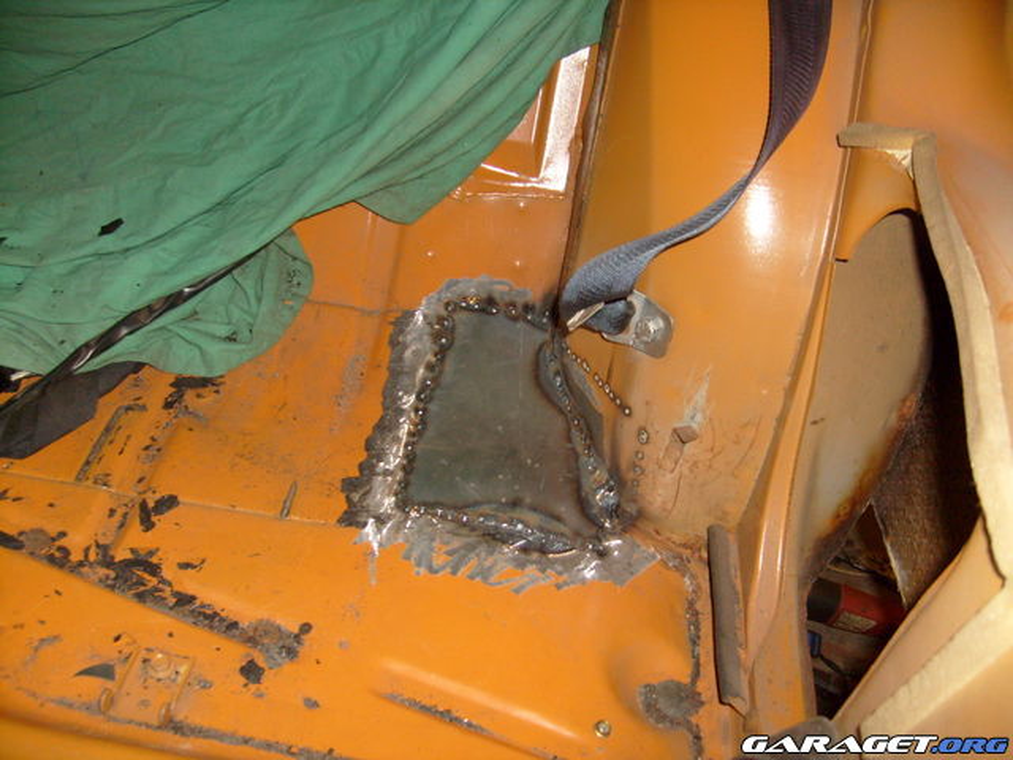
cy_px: 380
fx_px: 1024
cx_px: 506
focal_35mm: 35
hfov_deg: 52.6
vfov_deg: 40.7
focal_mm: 5.8
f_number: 2.8
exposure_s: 1/45
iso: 100
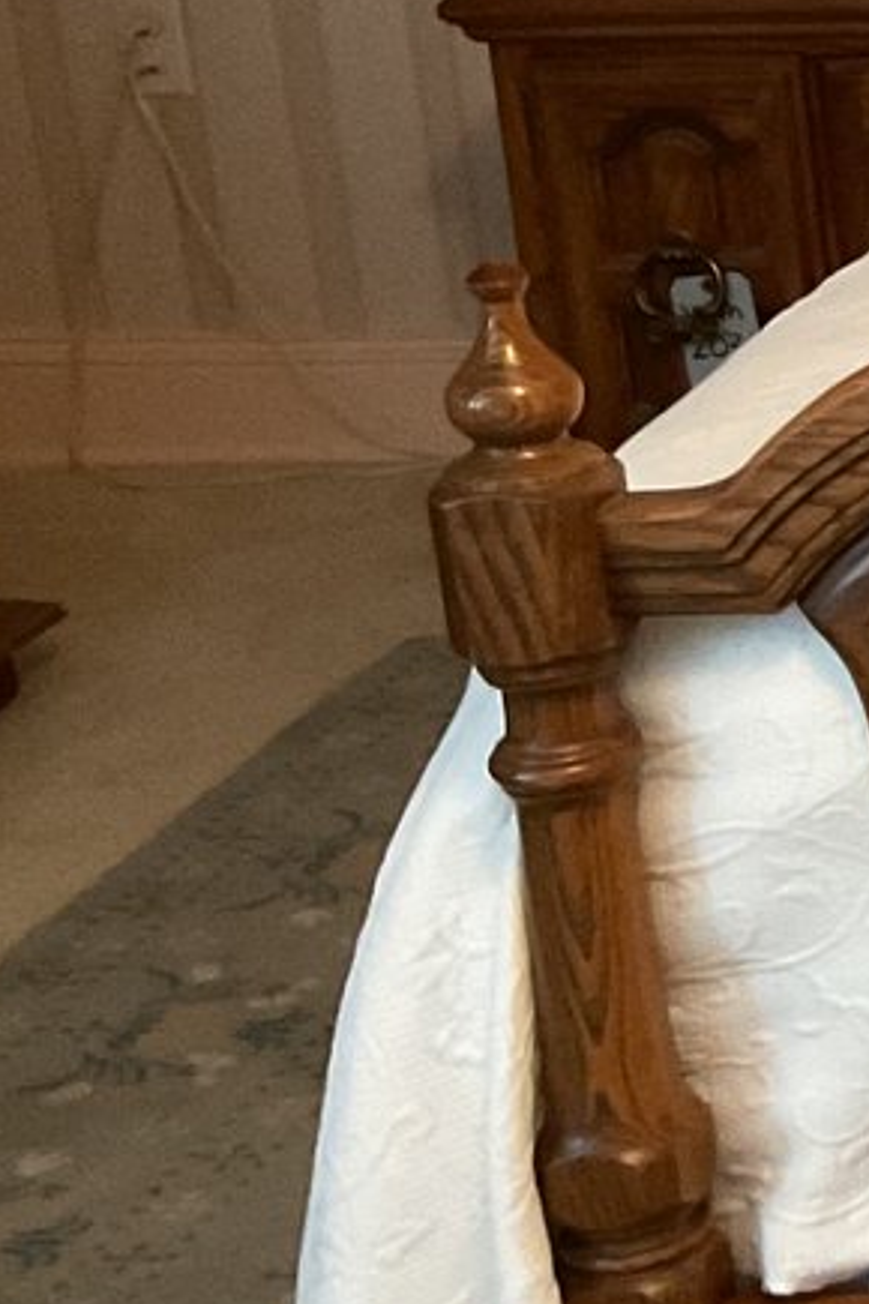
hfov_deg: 10.8
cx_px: 2192
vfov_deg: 19.3
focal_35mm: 105
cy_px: 361
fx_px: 3802
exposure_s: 1/30
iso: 320
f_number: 1.8
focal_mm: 3
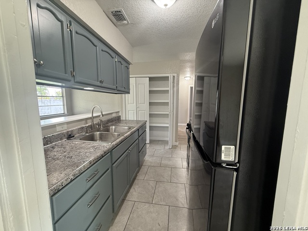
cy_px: 116
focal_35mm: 14
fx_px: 125
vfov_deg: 85.7
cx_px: 154
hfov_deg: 102.1
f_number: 2.2
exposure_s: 1/99
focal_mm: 2.22
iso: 250
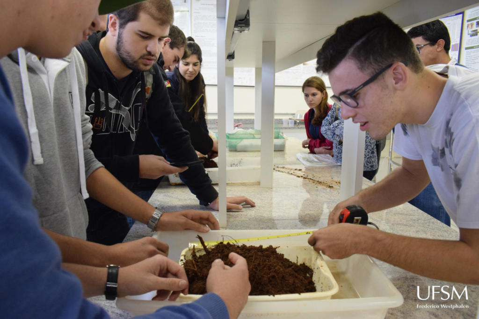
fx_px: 359
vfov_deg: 47.9
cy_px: 160
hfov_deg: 67.4
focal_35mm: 27
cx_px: 240
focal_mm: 18
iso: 1600
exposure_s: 1/60
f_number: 6.3
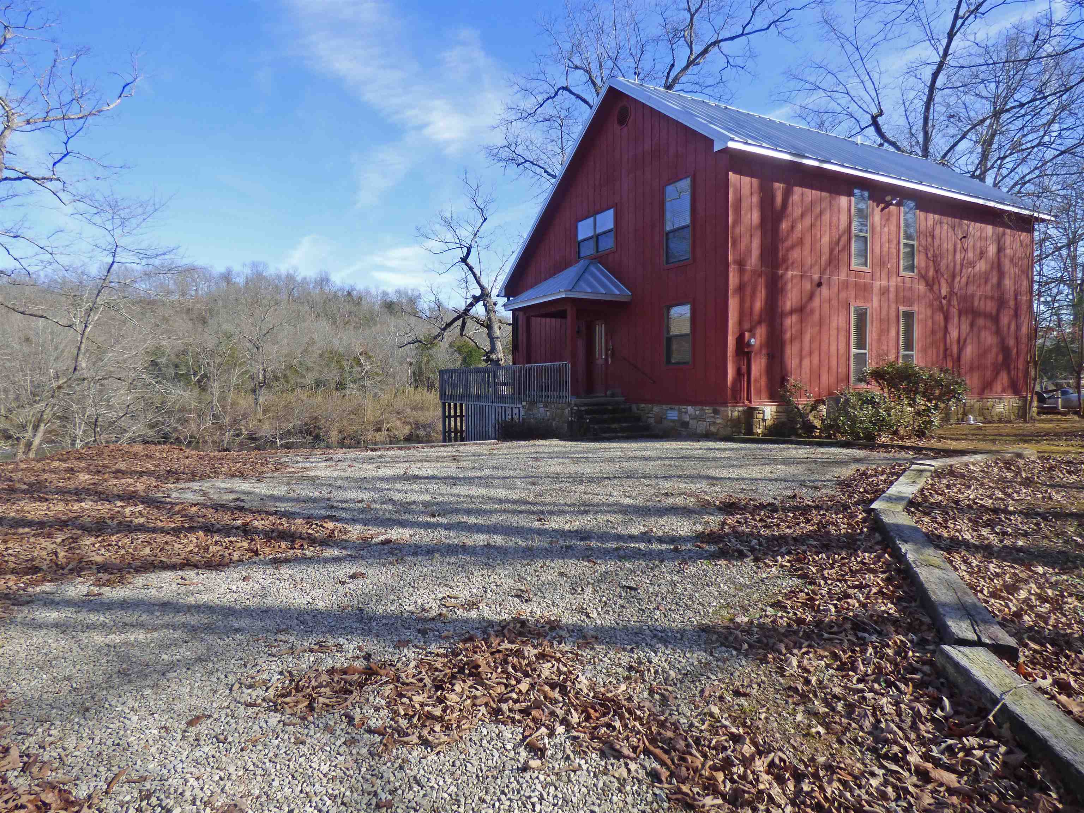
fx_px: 626
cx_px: 542
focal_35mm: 20
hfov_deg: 81.7
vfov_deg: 66.0
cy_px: 406
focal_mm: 3.58
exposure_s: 1/640
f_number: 2.8
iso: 100
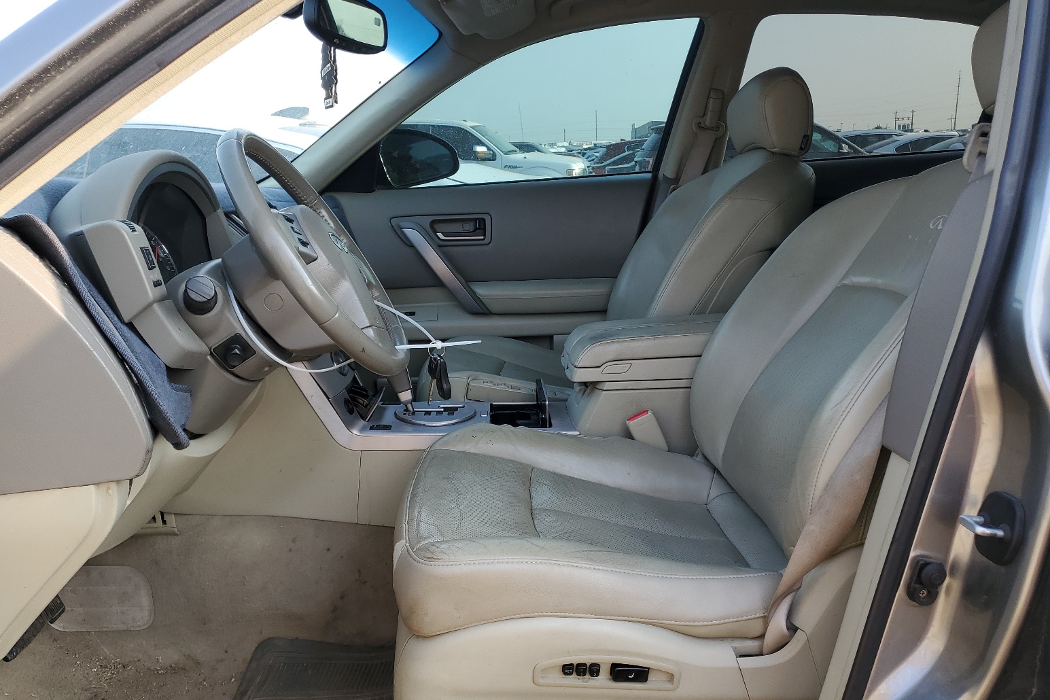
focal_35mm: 28
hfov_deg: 65.5
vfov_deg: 46.4
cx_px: 533
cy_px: 358
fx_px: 817
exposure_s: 1/357
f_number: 1.5
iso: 50
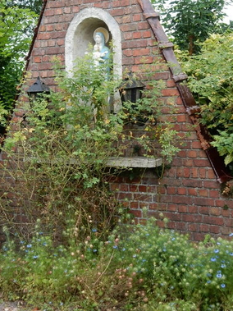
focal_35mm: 57
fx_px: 512
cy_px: 98
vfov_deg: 33.4
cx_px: 101
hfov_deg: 25.6
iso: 125
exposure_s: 1/60
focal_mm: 6.4
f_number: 4
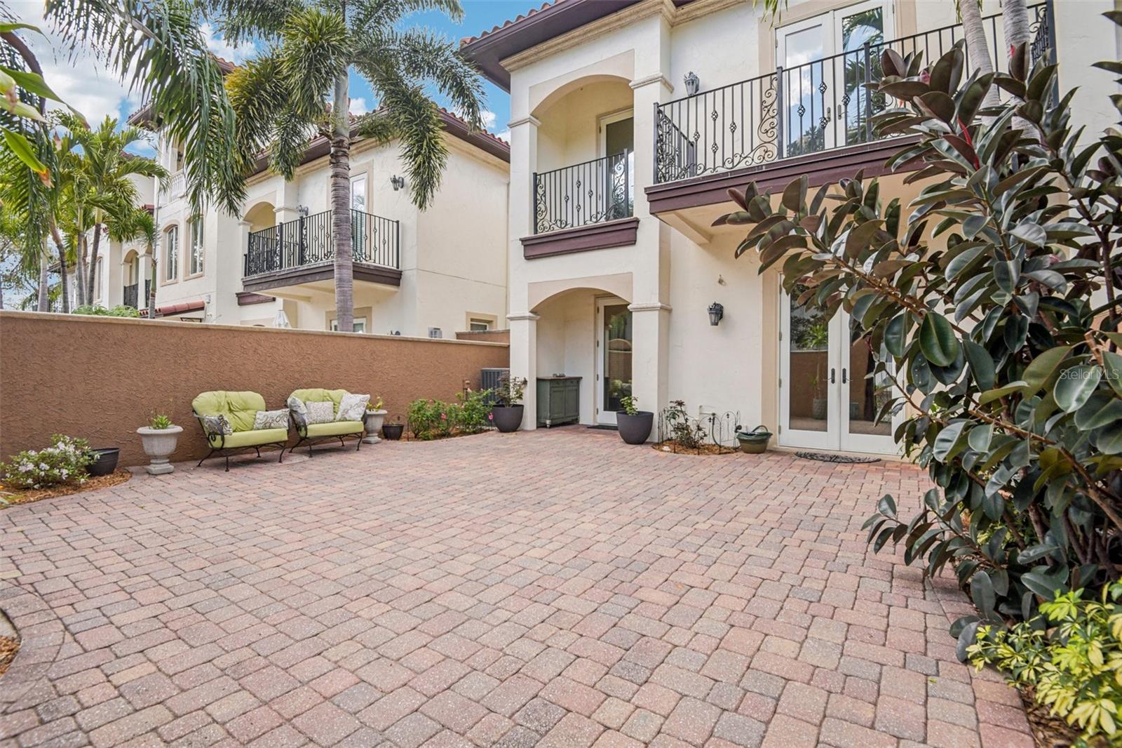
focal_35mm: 16
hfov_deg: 96.7
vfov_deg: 73.7
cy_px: 374
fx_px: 499
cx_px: 561
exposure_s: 1/200
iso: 400
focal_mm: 16
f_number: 8
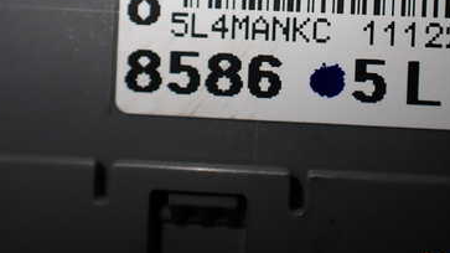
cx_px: 332
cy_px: 2
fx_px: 644
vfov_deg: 21.5
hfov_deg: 37.6
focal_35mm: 54
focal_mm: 5.4
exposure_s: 1/200
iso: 100
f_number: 2.3
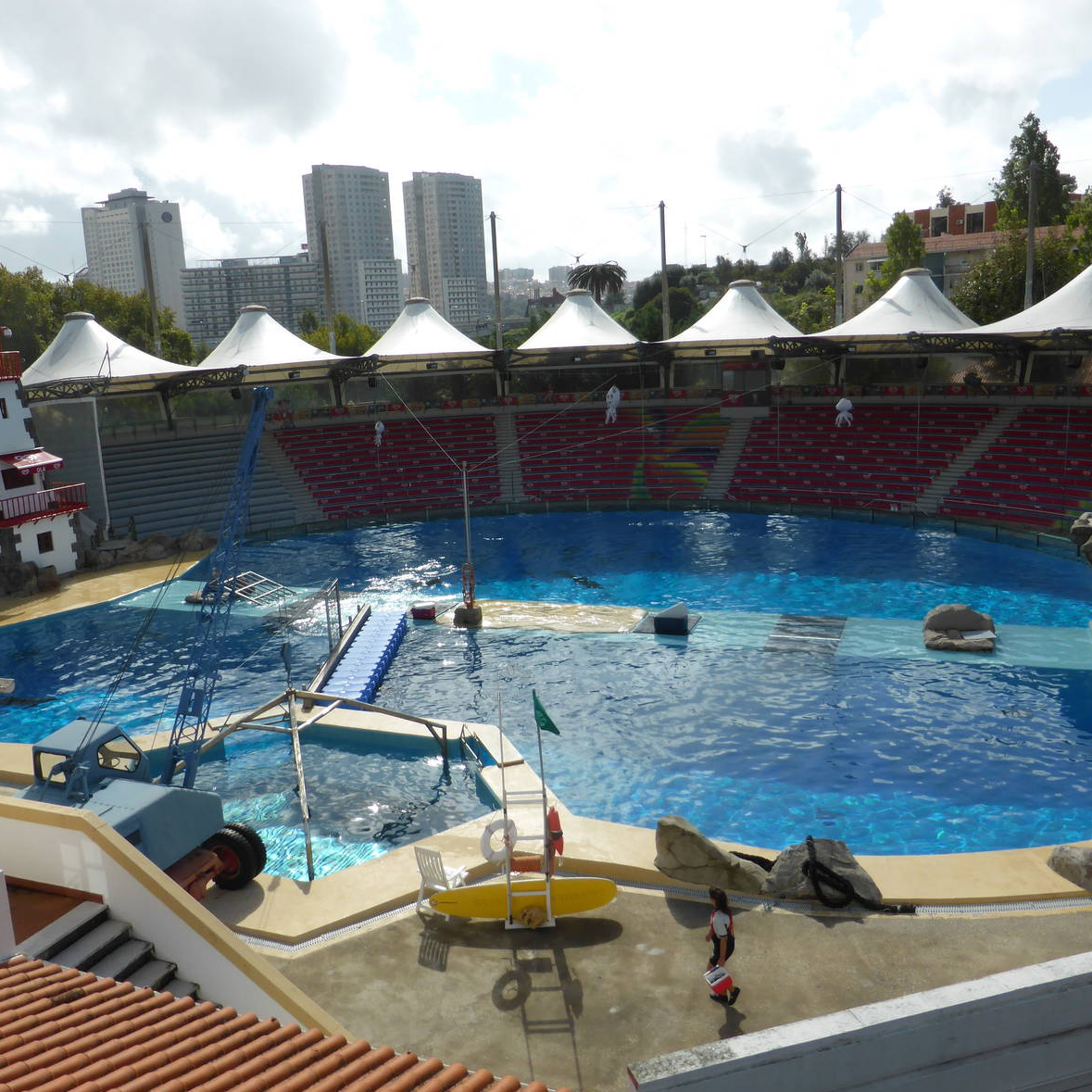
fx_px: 1071
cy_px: 540
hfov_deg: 54.0
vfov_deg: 54.0
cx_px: 513
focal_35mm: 30
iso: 100
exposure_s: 1/1600
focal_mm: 4.3
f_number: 3.3
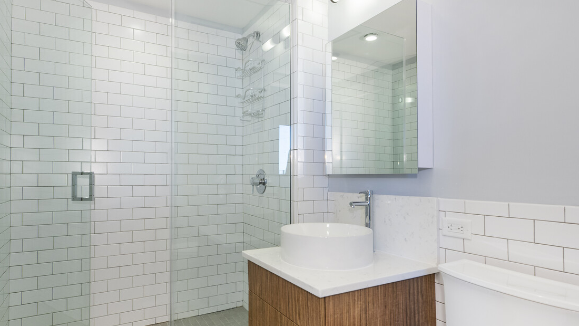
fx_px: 307
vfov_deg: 55.7
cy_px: 185
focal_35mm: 20
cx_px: 270
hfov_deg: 86.5
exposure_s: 1/50
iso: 320
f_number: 8
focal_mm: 14
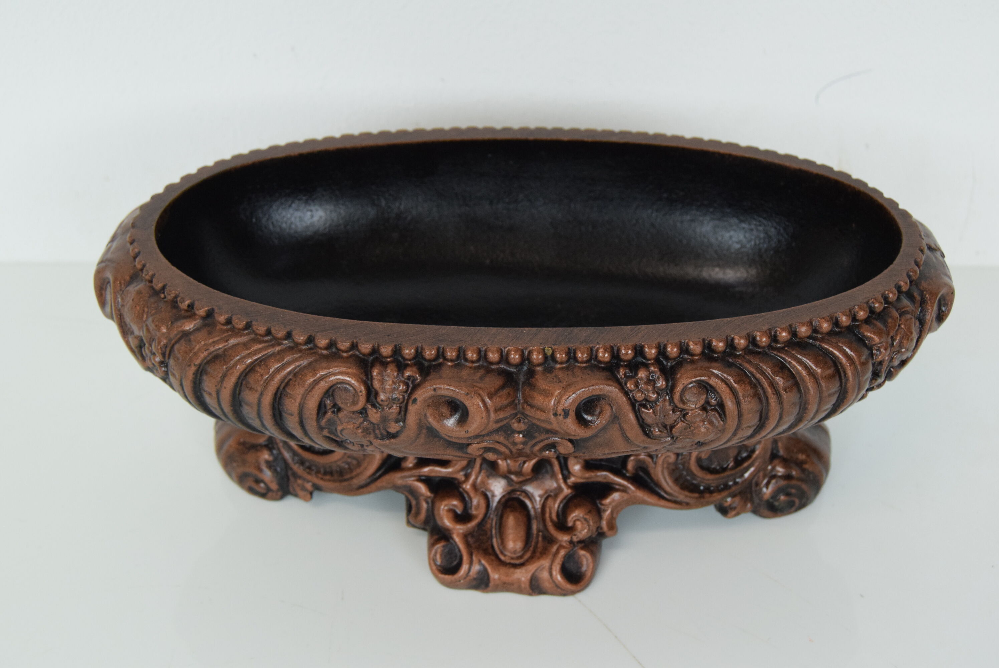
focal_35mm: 46
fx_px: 1291
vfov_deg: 29.0
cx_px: 500
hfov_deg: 42.3
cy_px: 334
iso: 1600
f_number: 7.1
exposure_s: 1/200
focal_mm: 31
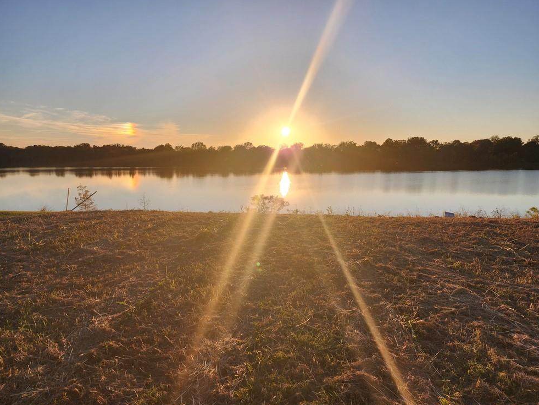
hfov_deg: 71.6
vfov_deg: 56.8
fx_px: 374
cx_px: 270
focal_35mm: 24
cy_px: 200
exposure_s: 1/1117
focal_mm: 6.4
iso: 12
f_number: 1.8
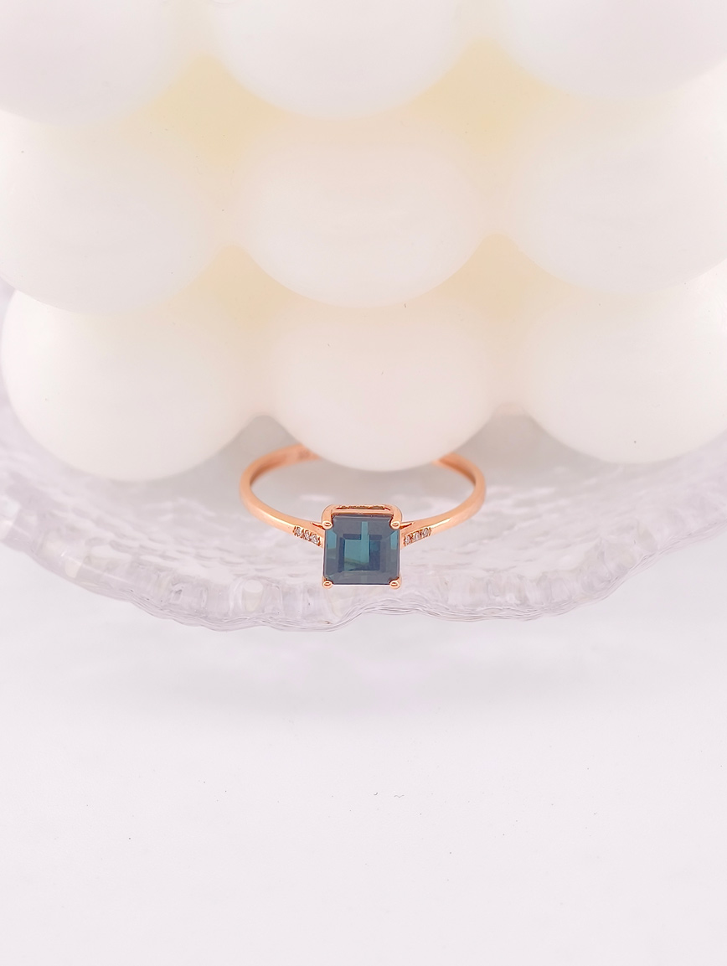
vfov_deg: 15.1
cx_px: 364
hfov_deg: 11.4
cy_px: 483
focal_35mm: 130
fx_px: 3632
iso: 125
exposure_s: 1/200
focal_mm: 22.48
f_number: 2.67
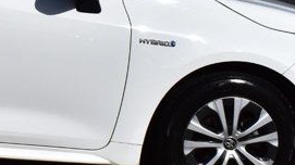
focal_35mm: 107
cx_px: -100
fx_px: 836
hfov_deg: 18.5
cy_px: 1
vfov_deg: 11.2
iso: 200
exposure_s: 1/800
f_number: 13
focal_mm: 18
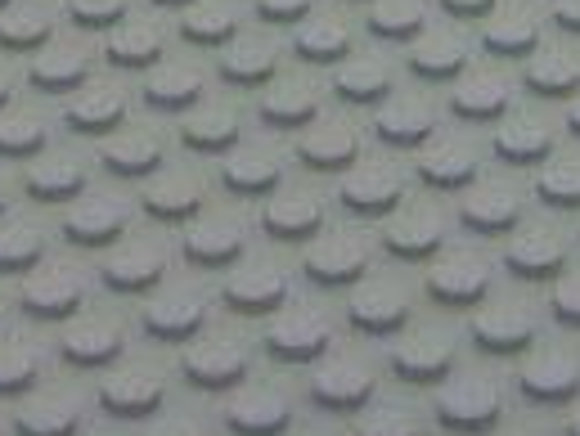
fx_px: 4646
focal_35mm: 277
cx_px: 562
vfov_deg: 4.9
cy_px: -1277
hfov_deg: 7.1
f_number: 2.8
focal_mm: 5.8
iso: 100
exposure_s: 1/30
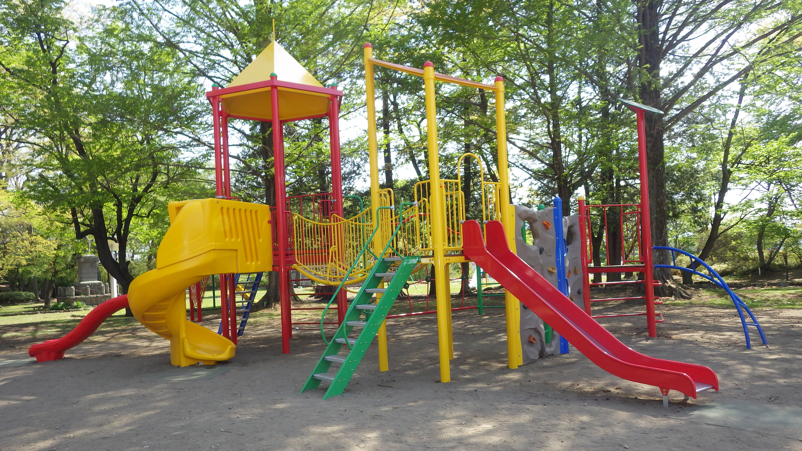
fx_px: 595
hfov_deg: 67.9
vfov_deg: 41.4
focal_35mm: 28
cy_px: 257
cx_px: 394
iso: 125
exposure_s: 1/500
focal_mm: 4.5
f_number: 2.8
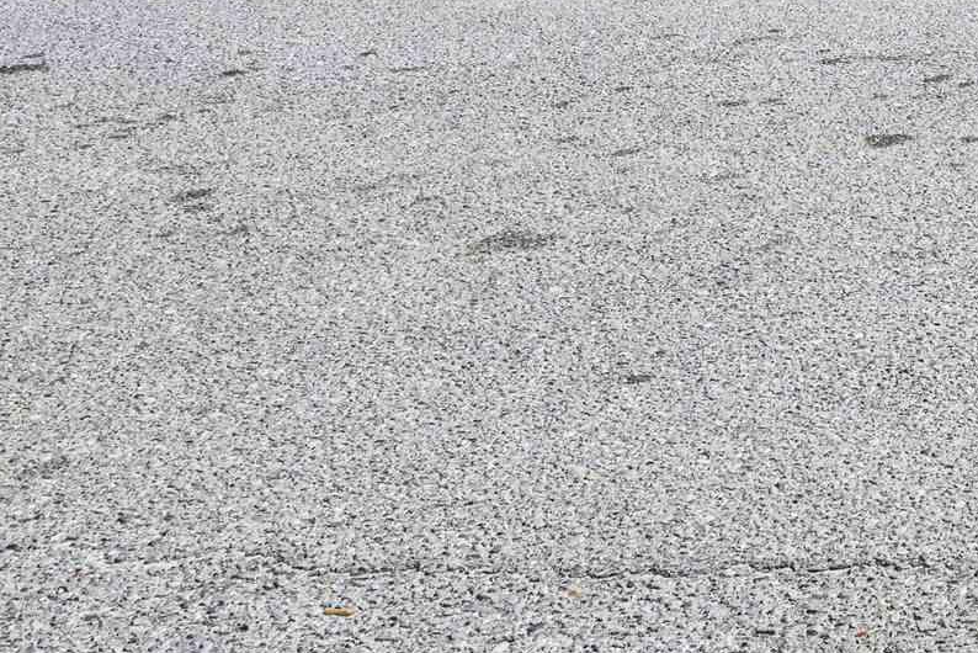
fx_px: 1629
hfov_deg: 22.3
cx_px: 1705
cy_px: -467
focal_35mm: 60
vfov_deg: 18.5
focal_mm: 15.5
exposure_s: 1/640
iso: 400
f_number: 11
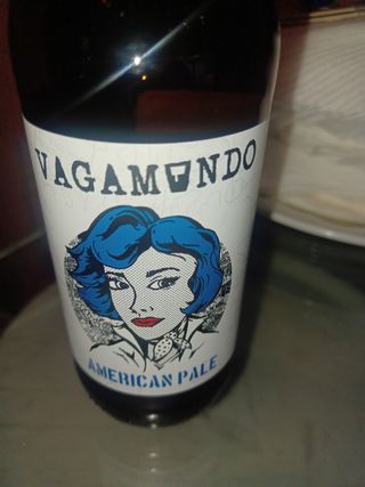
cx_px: 182
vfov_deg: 69.4
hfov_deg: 54.9
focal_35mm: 25
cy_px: 244
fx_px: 352
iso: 32
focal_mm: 4.6
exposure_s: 1/148
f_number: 1.8
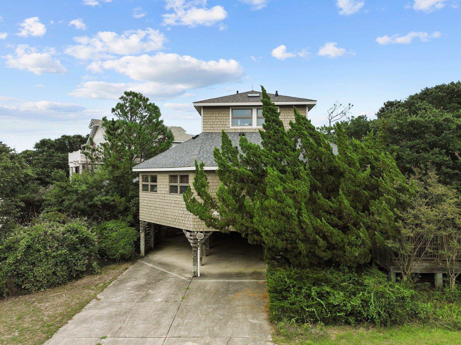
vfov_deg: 56.8
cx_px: 230
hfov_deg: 71.6
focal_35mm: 24
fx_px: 319
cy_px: 172
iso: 100
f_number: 2.8
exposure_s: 1/2500
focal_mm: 12.29
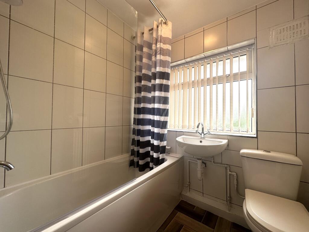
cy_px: 116
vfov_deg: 85.7
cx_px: 154
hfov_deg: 102.1
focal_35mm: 14
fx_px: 125
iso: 40
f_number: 2.2
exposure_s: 1/107
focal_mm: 2.22
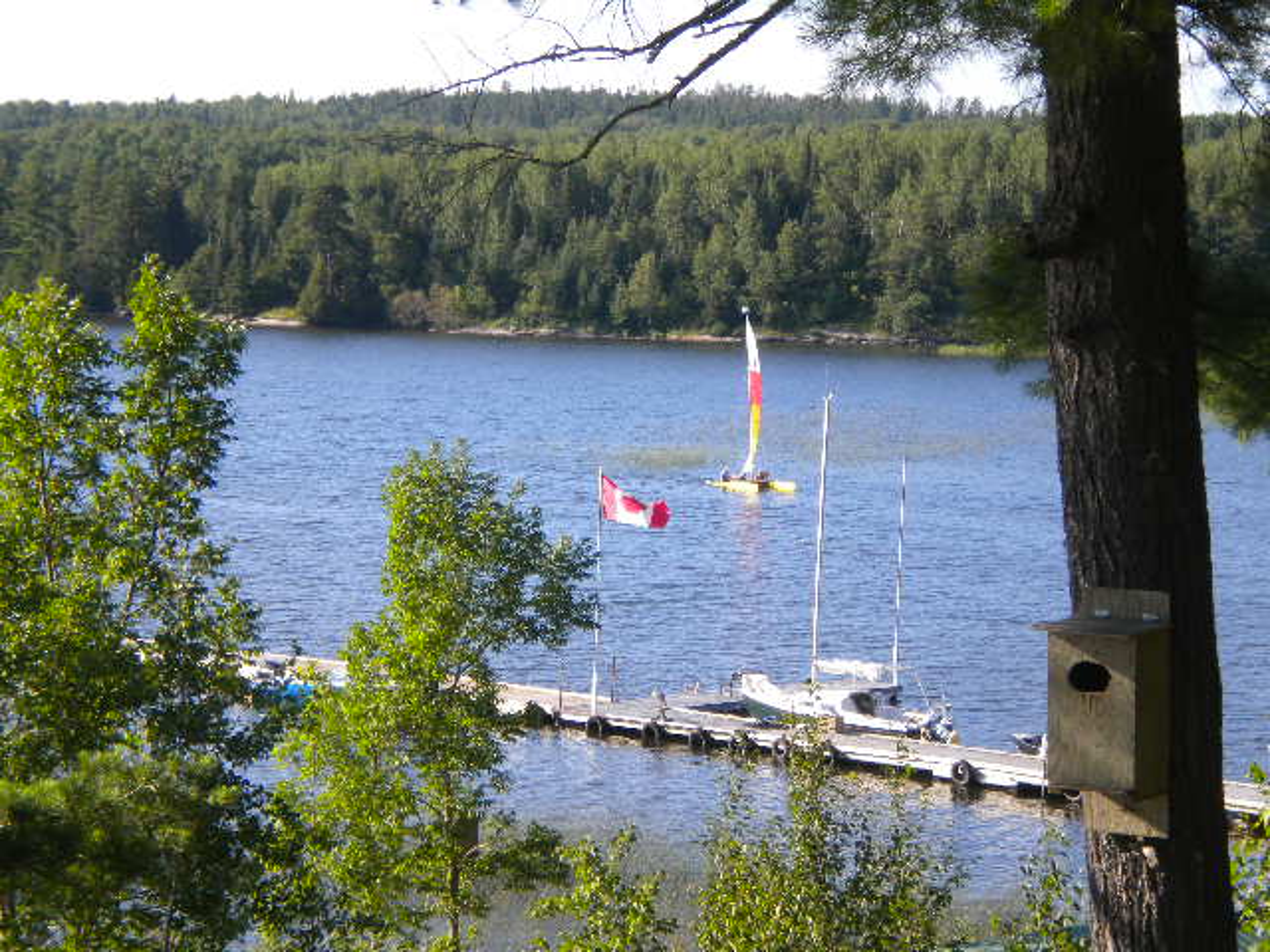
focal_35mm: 105
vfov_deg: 14.1
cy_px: 476
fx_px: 3852
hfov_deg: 18.7
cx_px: 635
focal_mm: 18.9
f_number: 5.9
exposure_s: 1/183
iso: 80
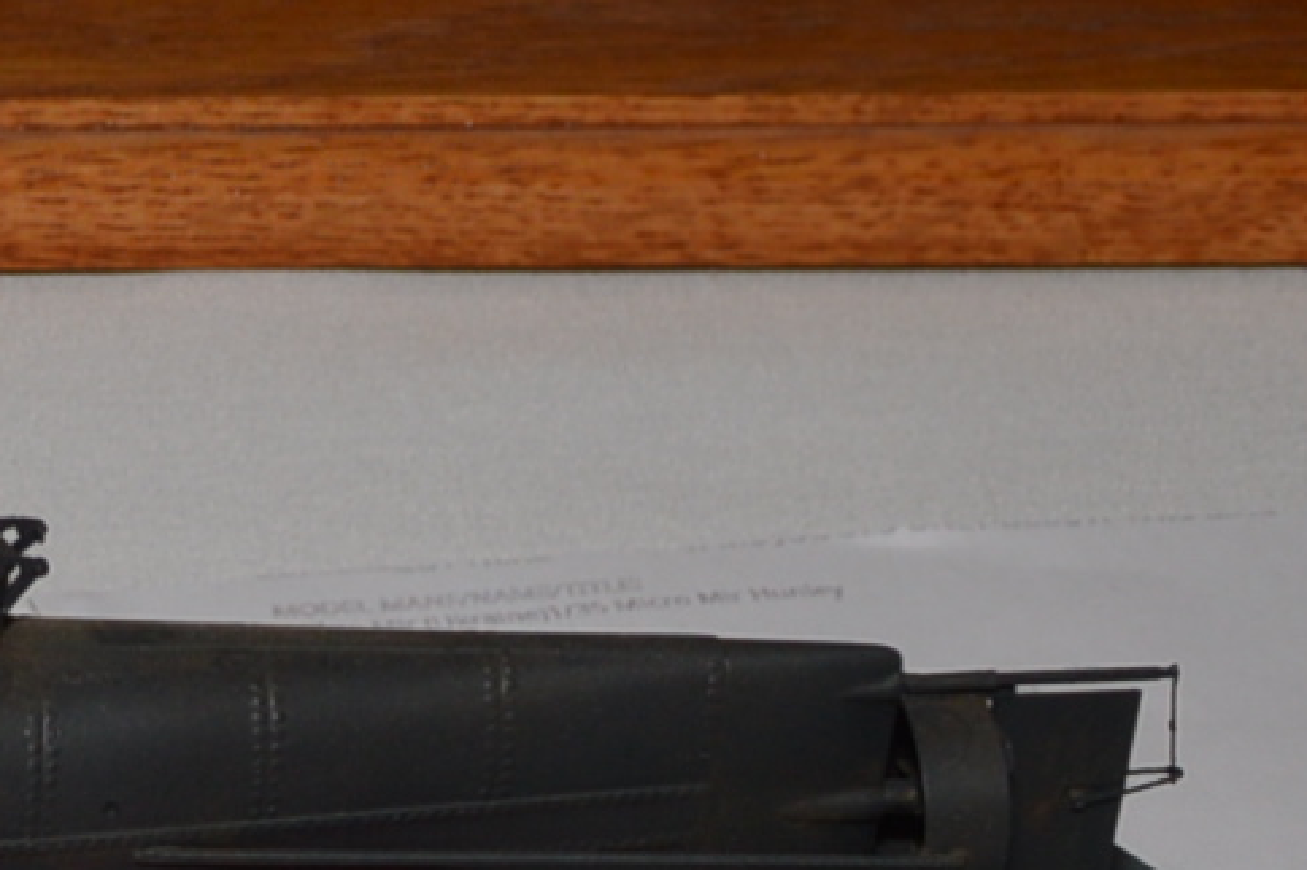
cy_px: 900
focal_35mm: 205
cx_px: -1212
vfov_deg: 6.7
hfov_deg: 9.5
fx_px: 7437
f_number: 8
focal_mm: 22
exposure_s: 1/60
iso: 100
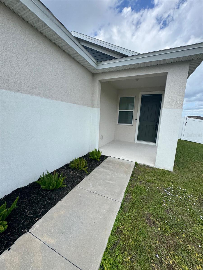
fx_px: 109
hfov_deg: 85.7
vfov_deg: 102.1
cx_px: 102
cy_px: 135
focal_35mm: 14
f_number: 2.2
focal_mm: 2.22
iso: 50
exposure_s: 1/1126
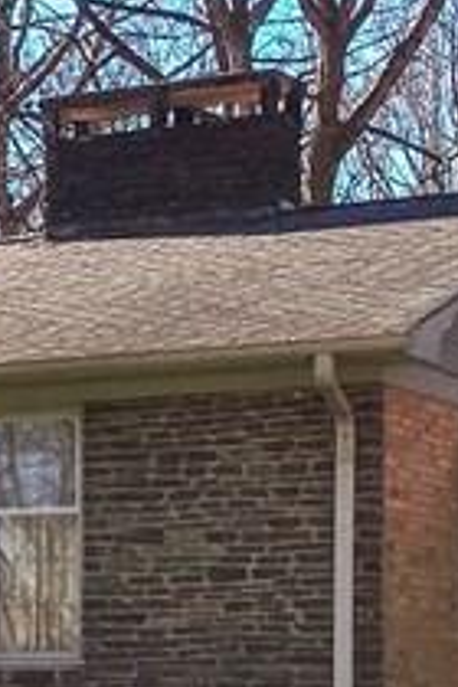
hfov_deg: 8.8
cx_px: -465
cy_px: 651
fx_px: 2805
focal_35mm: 147
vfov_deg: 13.8
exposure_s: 1/977
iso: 32
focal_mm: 4.15
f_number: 2.2
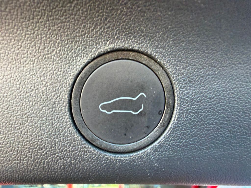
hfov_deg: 71.6
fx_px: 174
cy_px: 94
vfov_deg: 56.8
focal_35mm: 24
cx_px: 126
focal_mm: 2.22
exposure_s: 1/99
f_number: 2.2
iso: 200
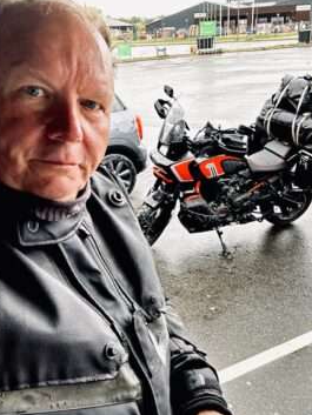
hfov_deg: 41.8
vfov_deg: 53.9
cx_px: 159
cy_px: 212
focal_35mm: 34
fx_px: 408
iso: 160
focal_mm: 2.69
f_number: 1.9
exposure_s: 1/60
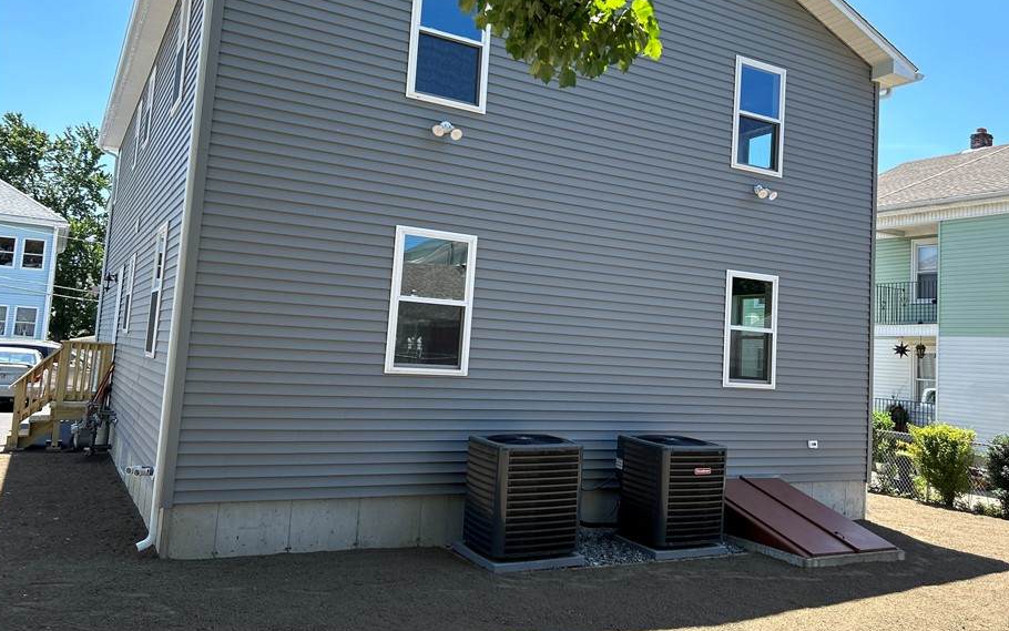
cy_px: 252
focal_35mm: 31
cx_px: 559
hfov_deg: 61.1
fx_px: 853
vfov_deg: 40.4
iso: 50
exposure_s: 1/1089
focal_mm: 5.7
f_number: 1.5
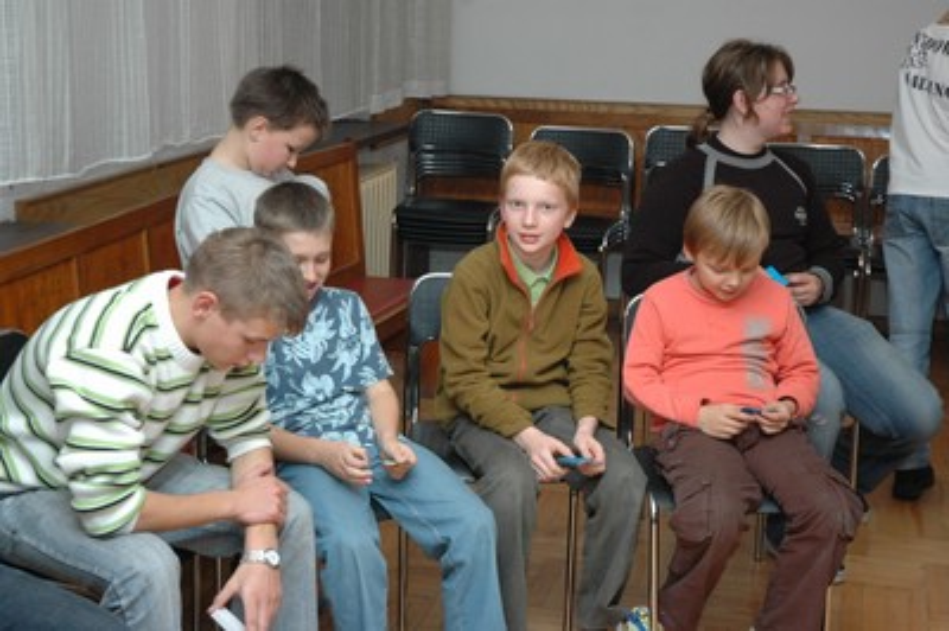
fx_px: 1738
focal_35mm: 66
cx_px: 474
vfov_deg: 20.6
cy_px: 316
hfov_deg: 30.5
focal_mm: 44
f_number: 4.5
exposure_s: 1/45
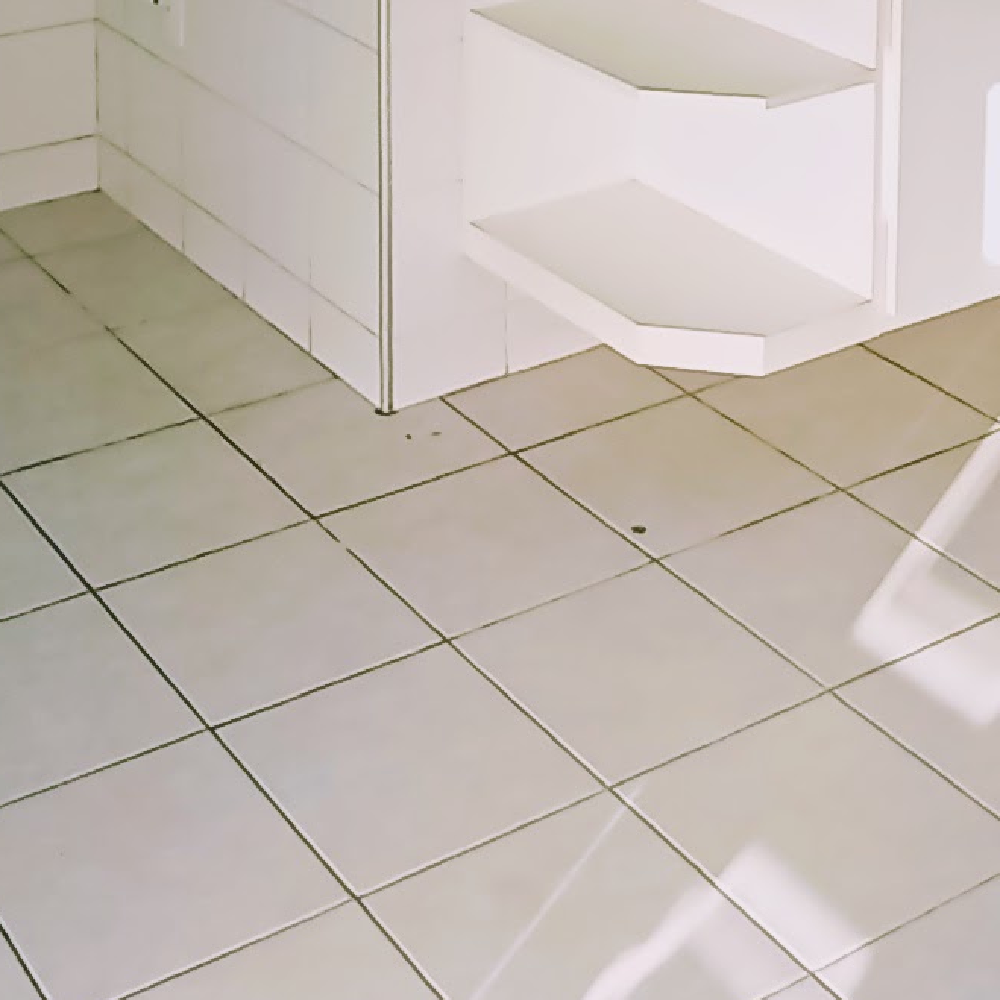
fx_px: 2288
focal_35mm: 70
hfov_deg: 24.6
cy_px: -549
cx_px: 369
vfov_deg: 20.6
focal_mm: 1.65
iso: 67
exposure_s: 1/60
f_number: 2.2
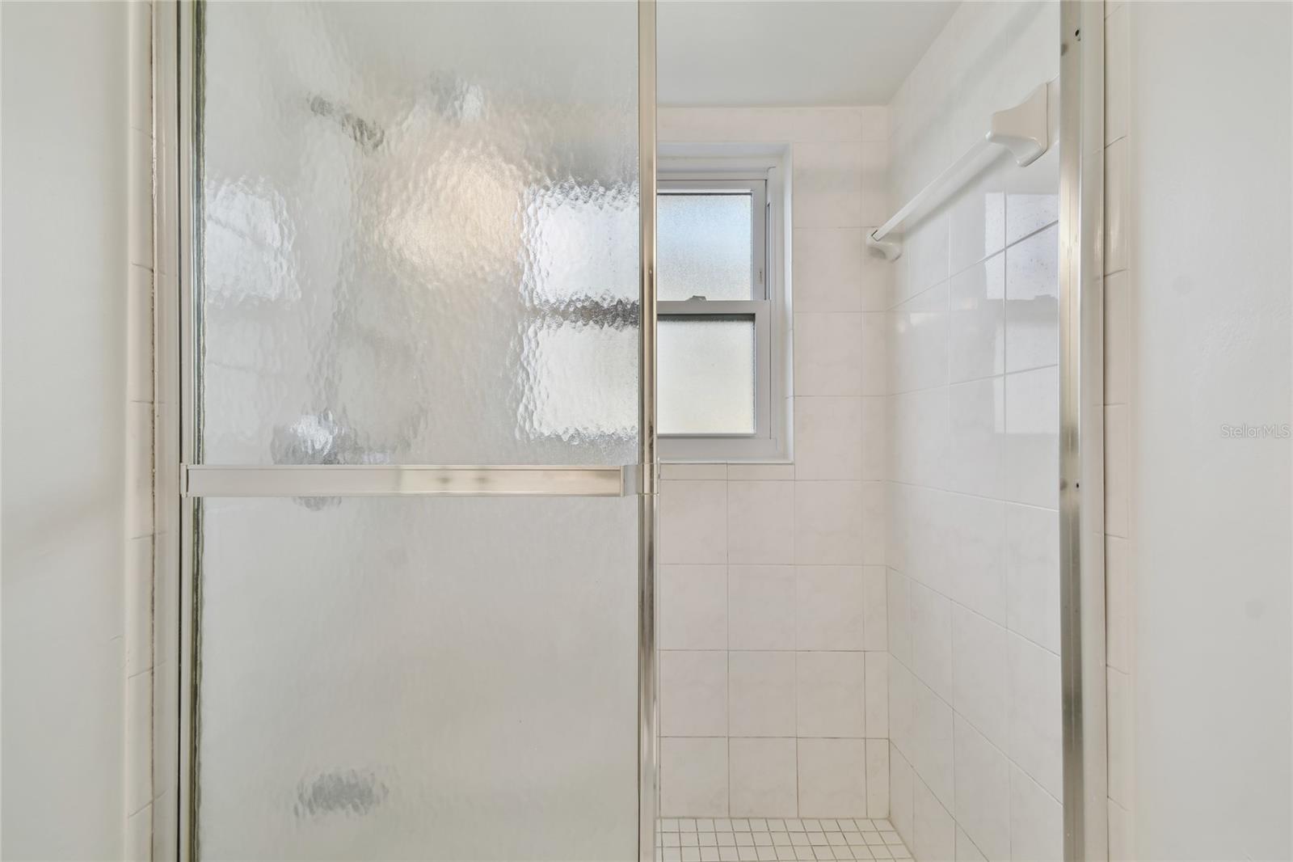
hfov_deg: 100.4
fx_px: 539
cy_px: 431
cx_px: 646
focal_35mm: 15
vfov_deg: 77.3
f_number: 7.1
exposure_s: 1/60
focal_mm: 10
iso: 100
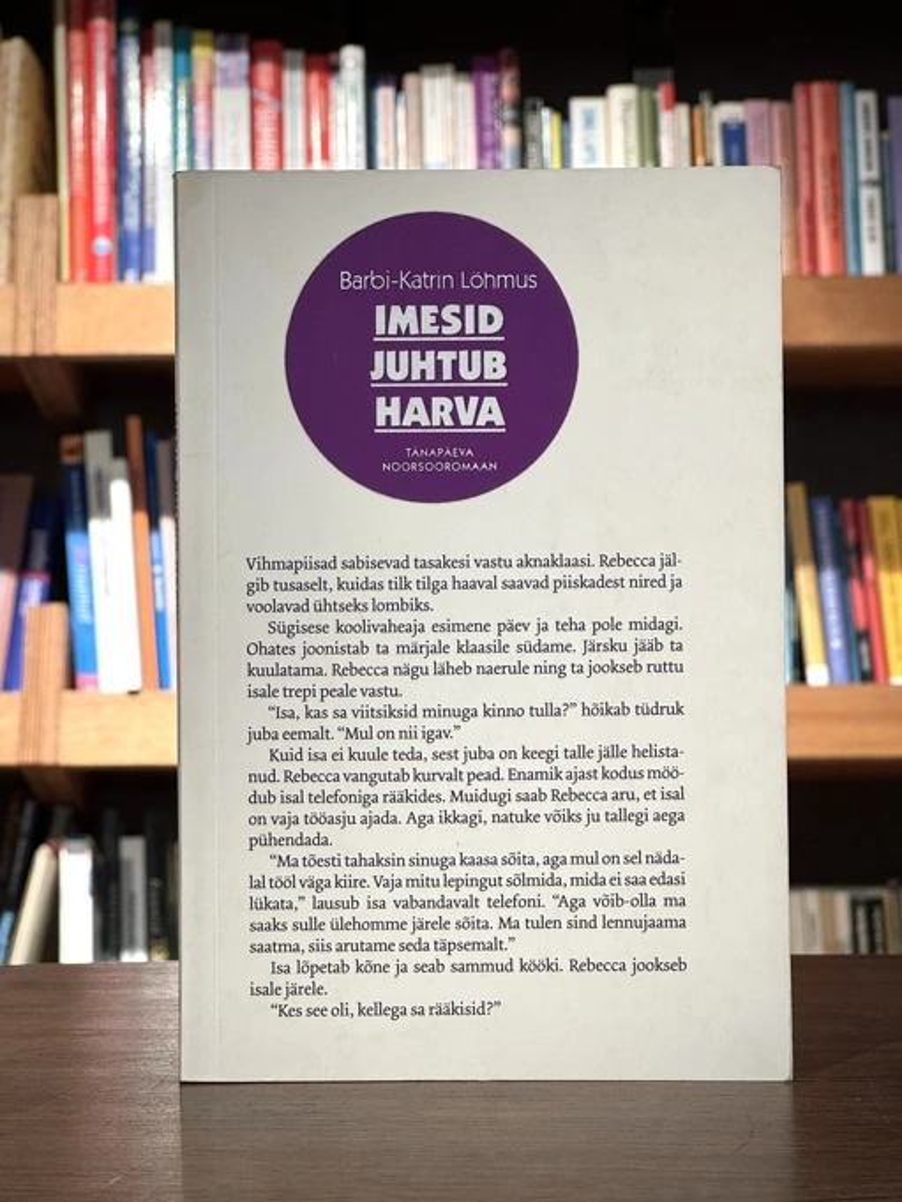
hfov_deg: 19.1
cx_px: 451
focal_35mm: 77
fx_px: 2674
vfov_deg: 25.3
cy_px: 601
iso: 250
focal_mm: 9
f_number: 2.8
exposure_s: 1/89
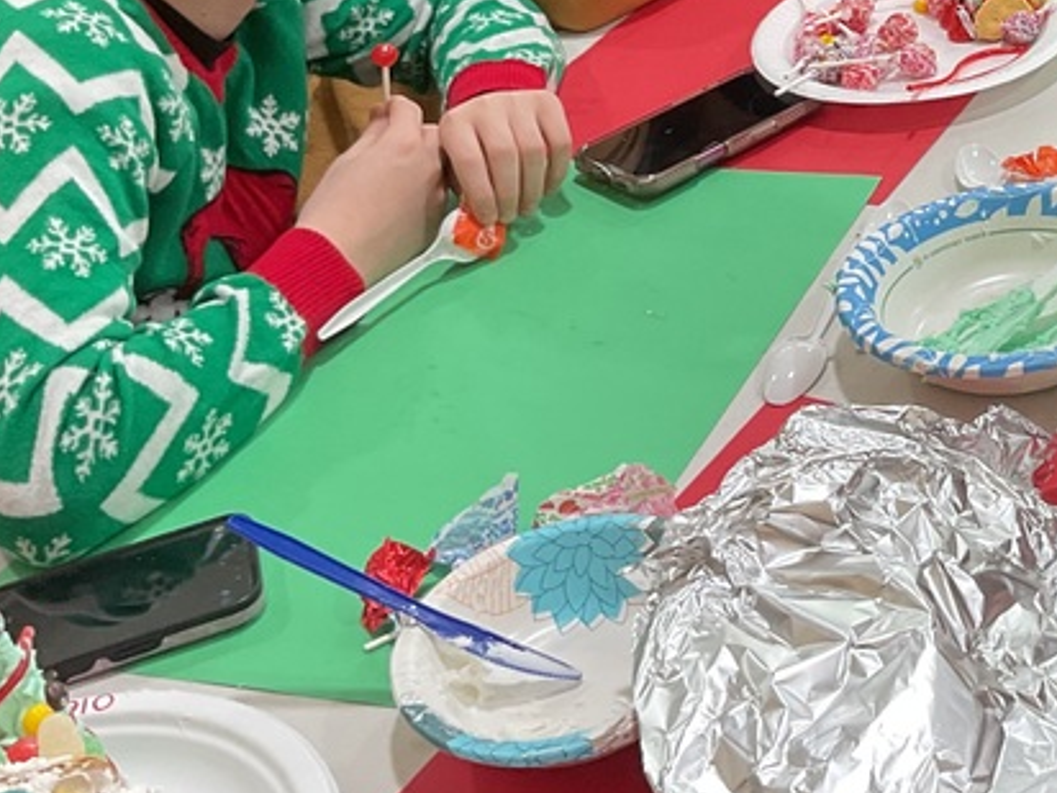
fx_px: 2199
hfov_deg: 25.0
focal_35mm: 72
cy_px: -59
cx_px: 1178
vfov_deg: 19.6
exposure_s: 1/60
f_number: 1.8
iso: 50
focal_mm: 3
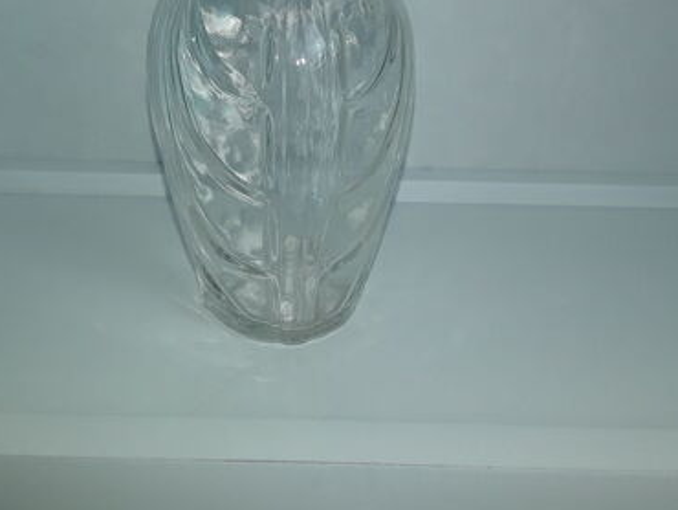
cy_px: 198
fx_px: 686
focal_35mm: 35
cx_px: 341
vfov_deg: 40.5
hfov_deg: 52.6
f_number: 1.9
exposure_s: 1/684
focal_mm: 2.91
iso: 40
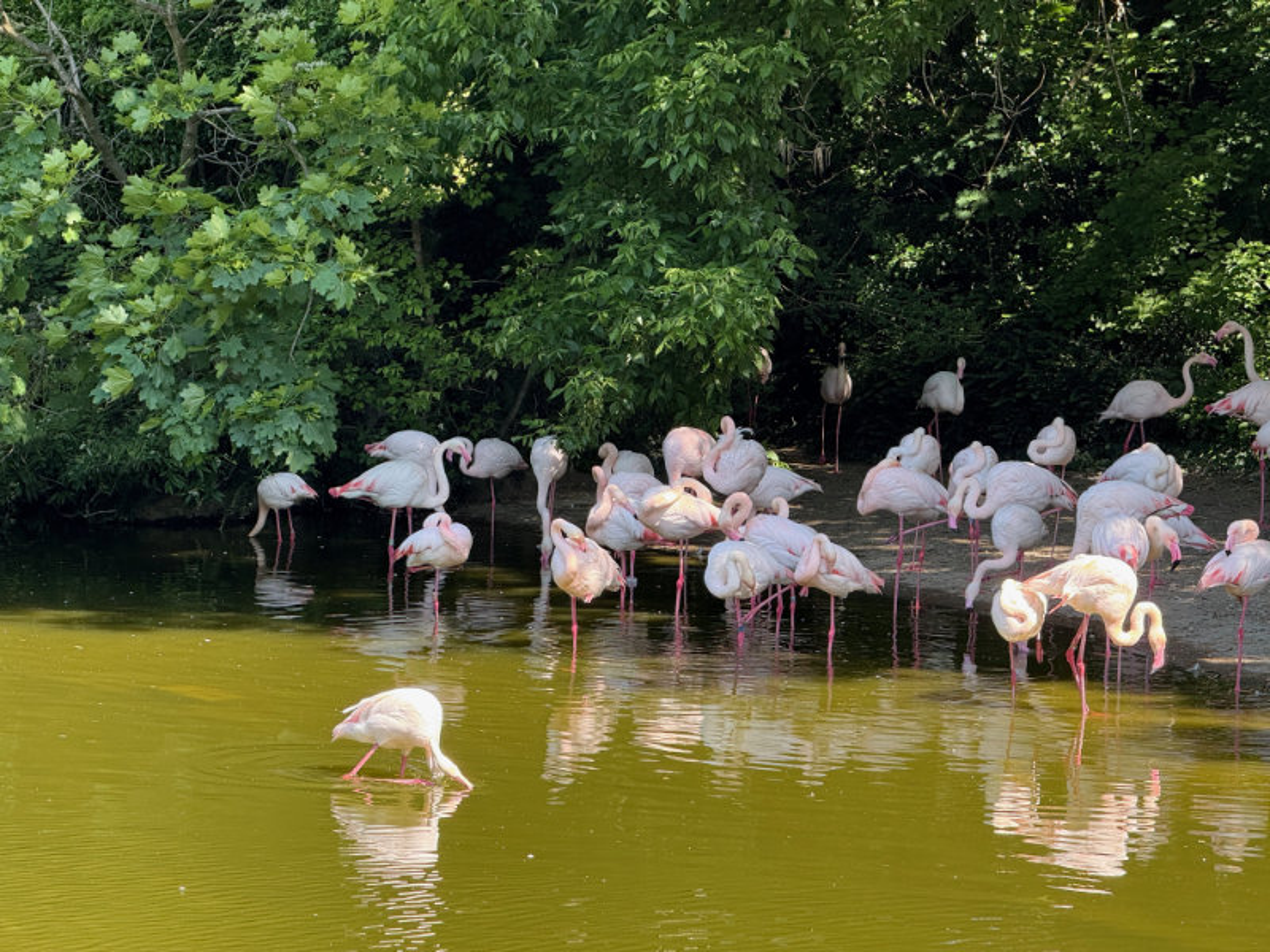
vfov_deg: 12.3
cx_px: 635
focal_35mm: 120
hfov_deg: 16.4
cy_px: 476
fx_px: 4403
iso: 64
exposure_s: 1/122
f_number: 2.8
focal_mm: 15.7
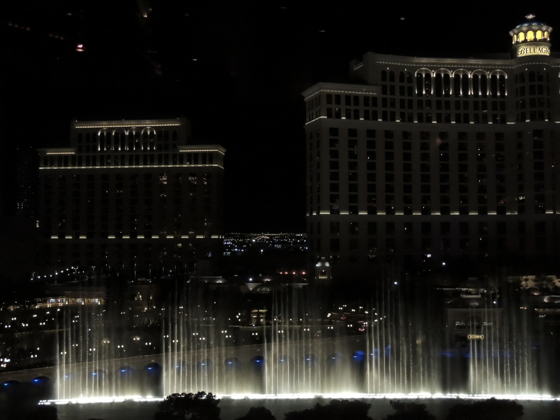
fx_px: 696
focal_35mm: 43
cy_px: 210
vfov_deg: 33.6
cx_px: 280
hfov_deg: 43.9
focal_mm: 7.6
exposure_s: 1/15
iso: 2500
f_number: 3.4
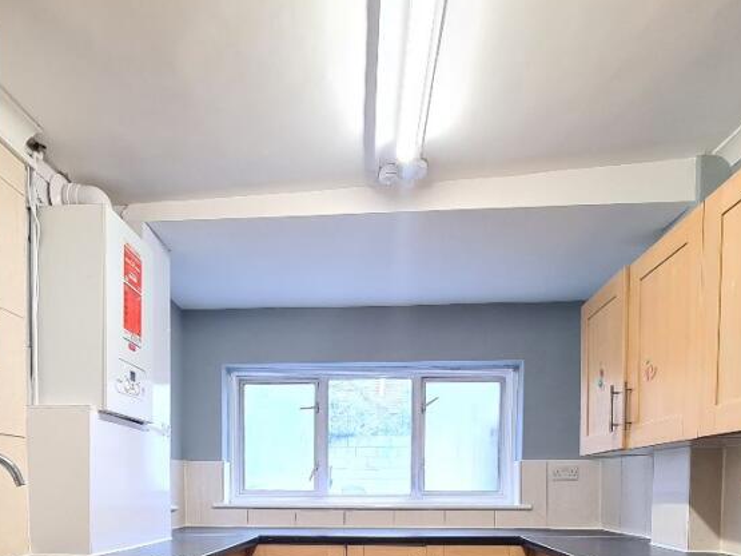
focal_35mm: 24
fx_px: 514
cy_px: 500
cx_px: 332
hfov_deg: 71.4
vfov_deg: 50.4
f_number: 2.2
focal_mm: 2.2
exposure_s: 1/50
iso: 250
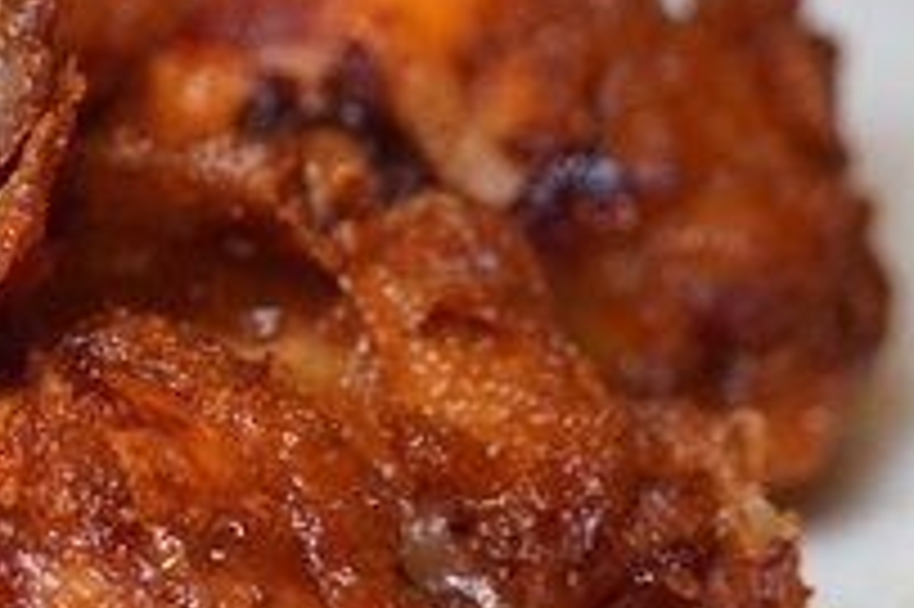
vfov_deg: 3.7
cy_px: 263
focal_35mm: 371
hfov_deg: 5.5
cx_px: -144
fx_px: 9401
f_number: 5.6
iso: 800
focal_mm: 77
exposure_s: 1/125
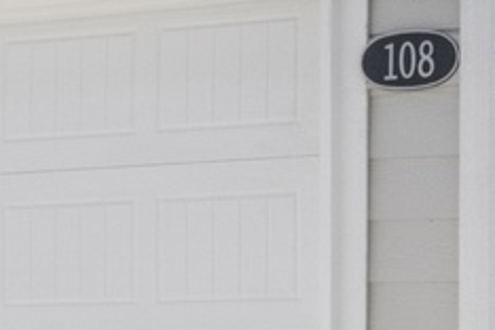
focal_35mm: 250
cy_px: -40
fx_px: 3437
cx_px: 312
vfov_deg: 5.5
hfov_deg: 8.2
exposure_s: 1/640
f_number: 8
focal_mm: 24
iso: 400
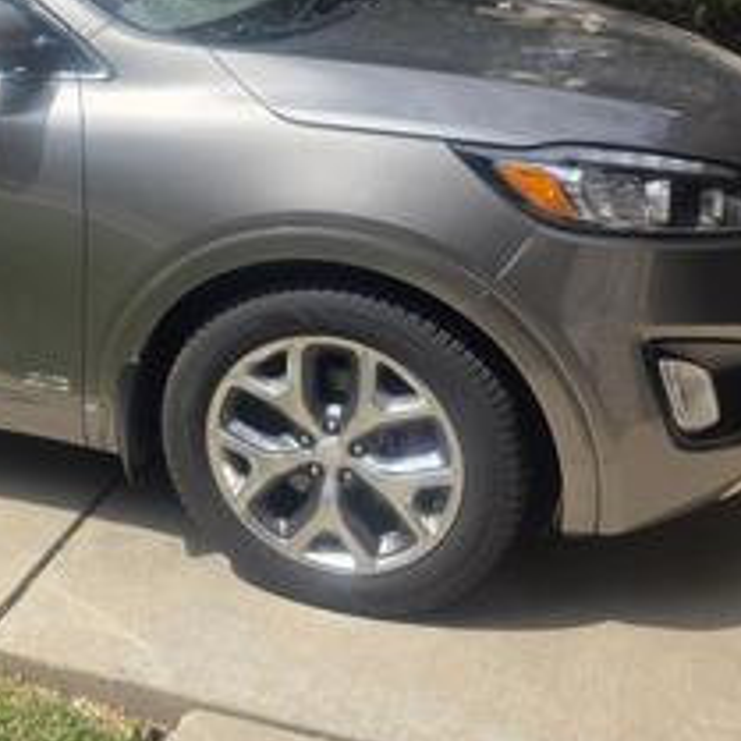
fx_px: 1187
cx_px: 53
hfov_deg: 32.7
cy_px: 142
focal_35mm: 49
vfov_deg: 33.6
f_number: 1.7
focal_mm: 6.3
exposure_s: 1/5447
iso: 80
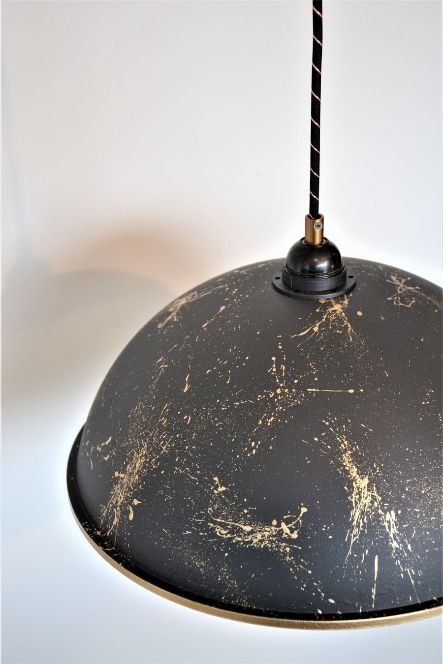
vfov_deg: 35.1
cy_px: 332
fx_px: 1052
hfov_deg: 23.8
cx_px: 222
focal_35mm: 57
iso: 560
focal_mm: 38
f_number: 4.5
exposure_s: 1/60
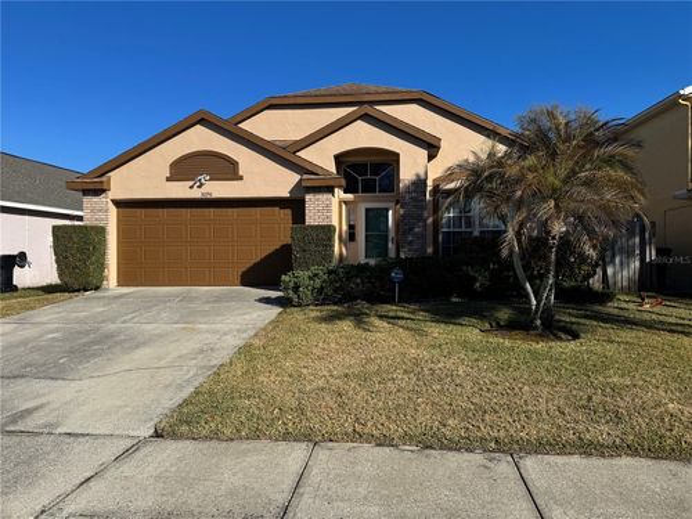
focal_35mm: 24
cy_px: 260
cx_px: 346
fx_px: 480
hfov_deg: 71.6
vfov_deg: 56.8
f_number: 1.78
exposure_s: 1/5814
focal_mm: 6.76
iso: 80
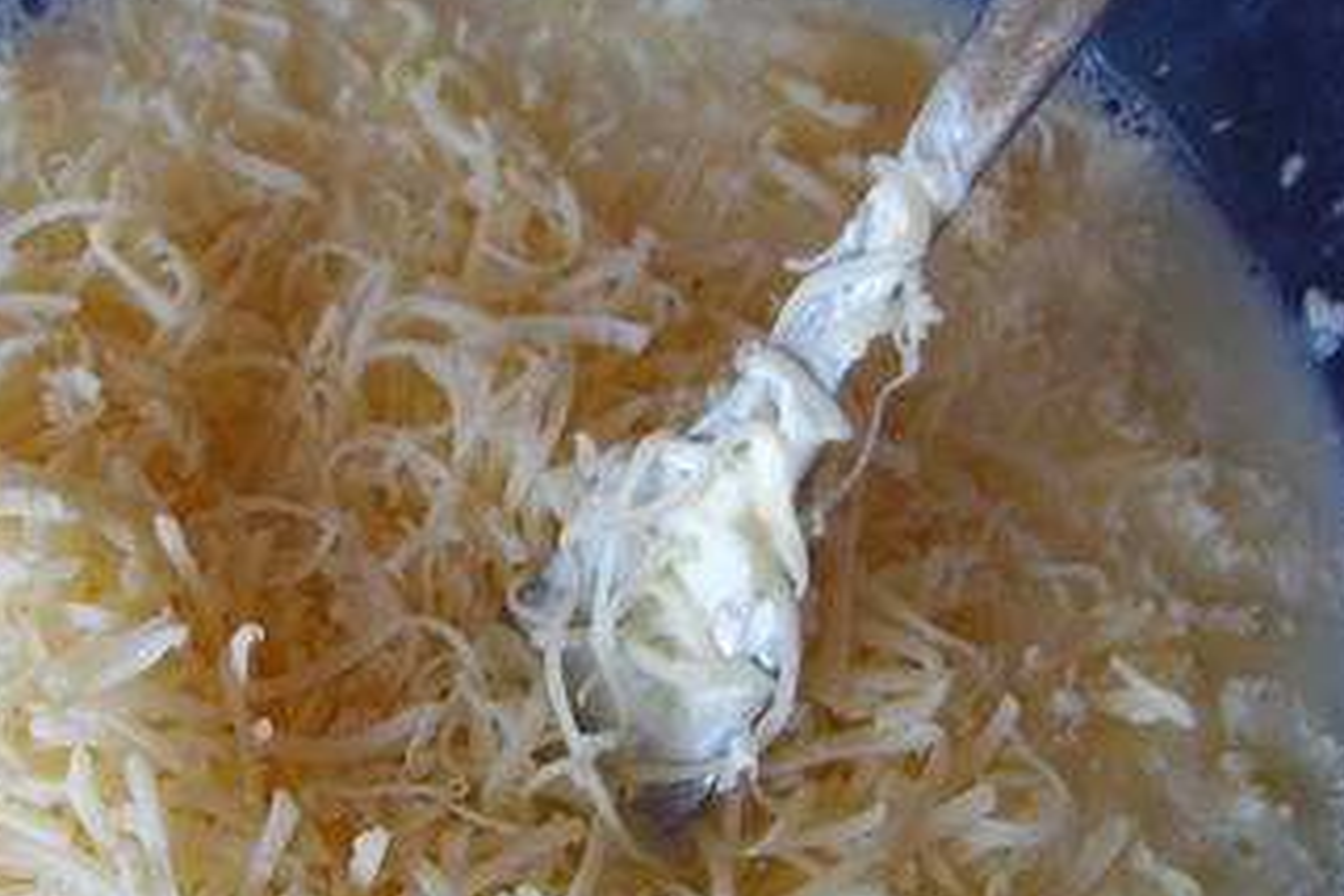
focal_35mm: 51
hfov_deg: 38.4
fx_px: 1904
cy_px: 611
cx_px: 440
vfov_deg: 26.3
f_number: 2.8
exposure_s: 1/10
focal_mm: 7.4
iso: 123
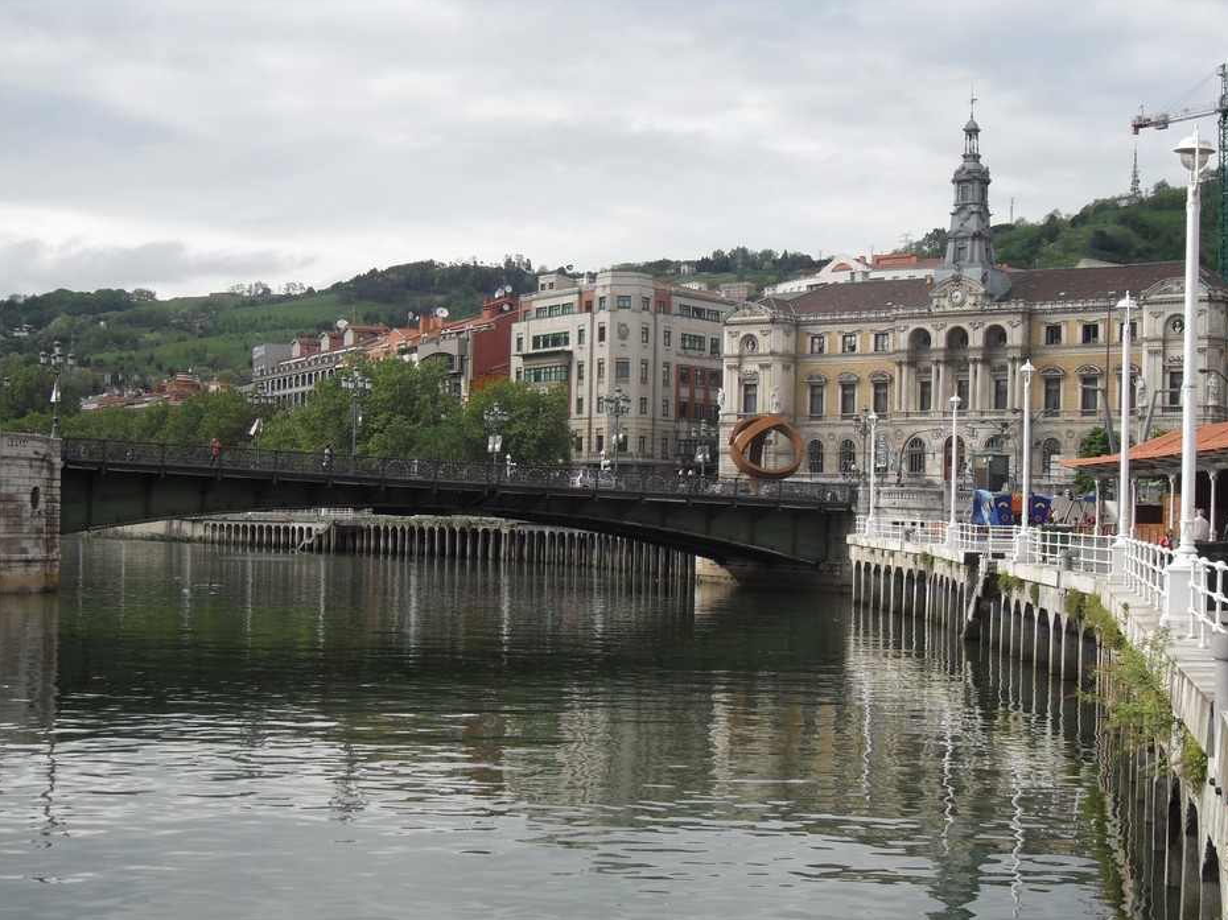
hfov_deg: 33.8
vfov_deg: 25.6
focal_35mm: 57
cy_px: 490
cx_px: 573
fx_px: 2022
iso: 80
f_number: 3.9
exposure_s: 1/350
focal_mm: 9.5
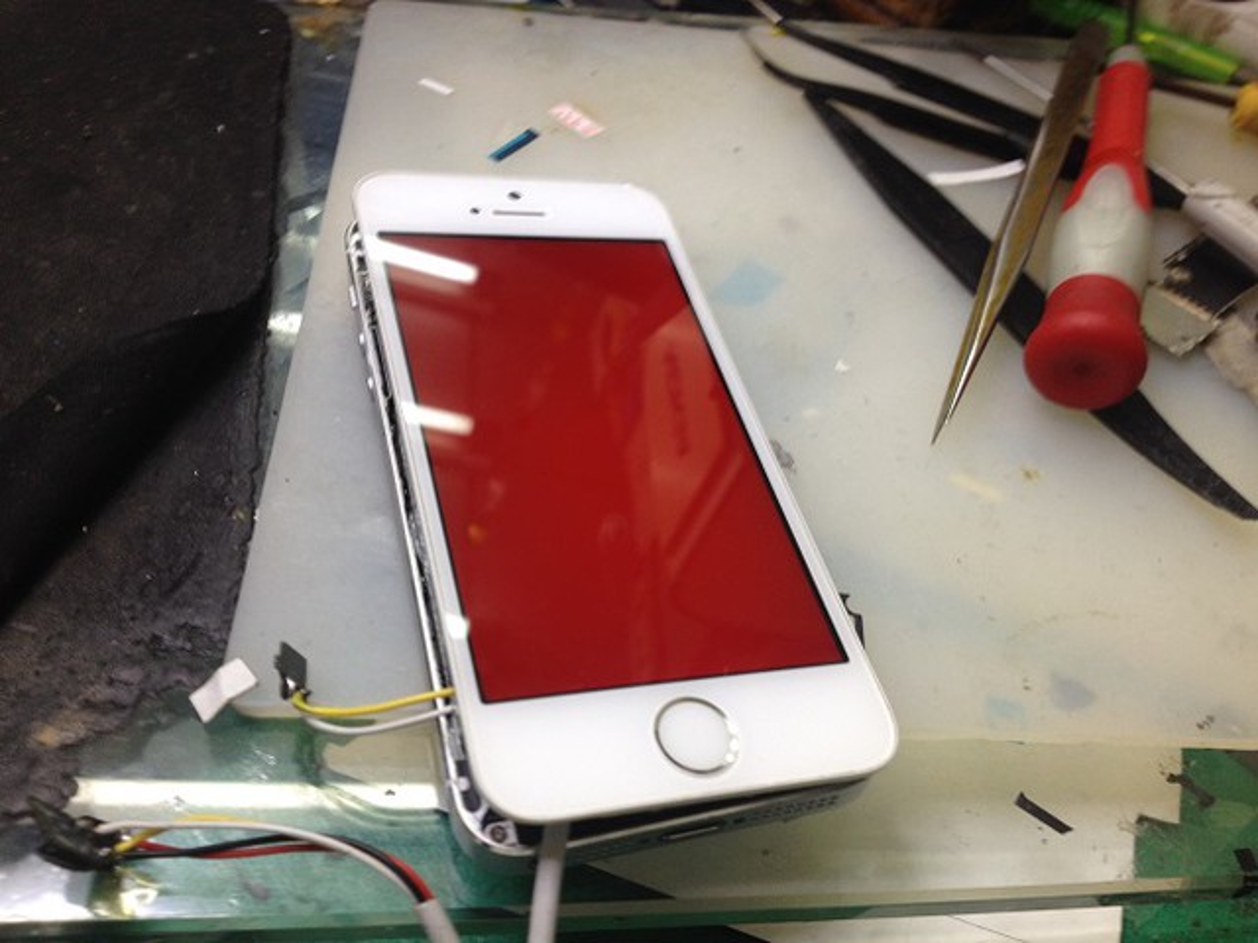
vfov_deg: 40.7
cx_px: 629
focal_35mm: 35
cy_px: 472
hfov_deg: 52.6
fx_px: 1272
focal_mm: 4.28
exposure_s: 1/30
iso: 50
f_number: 2.4
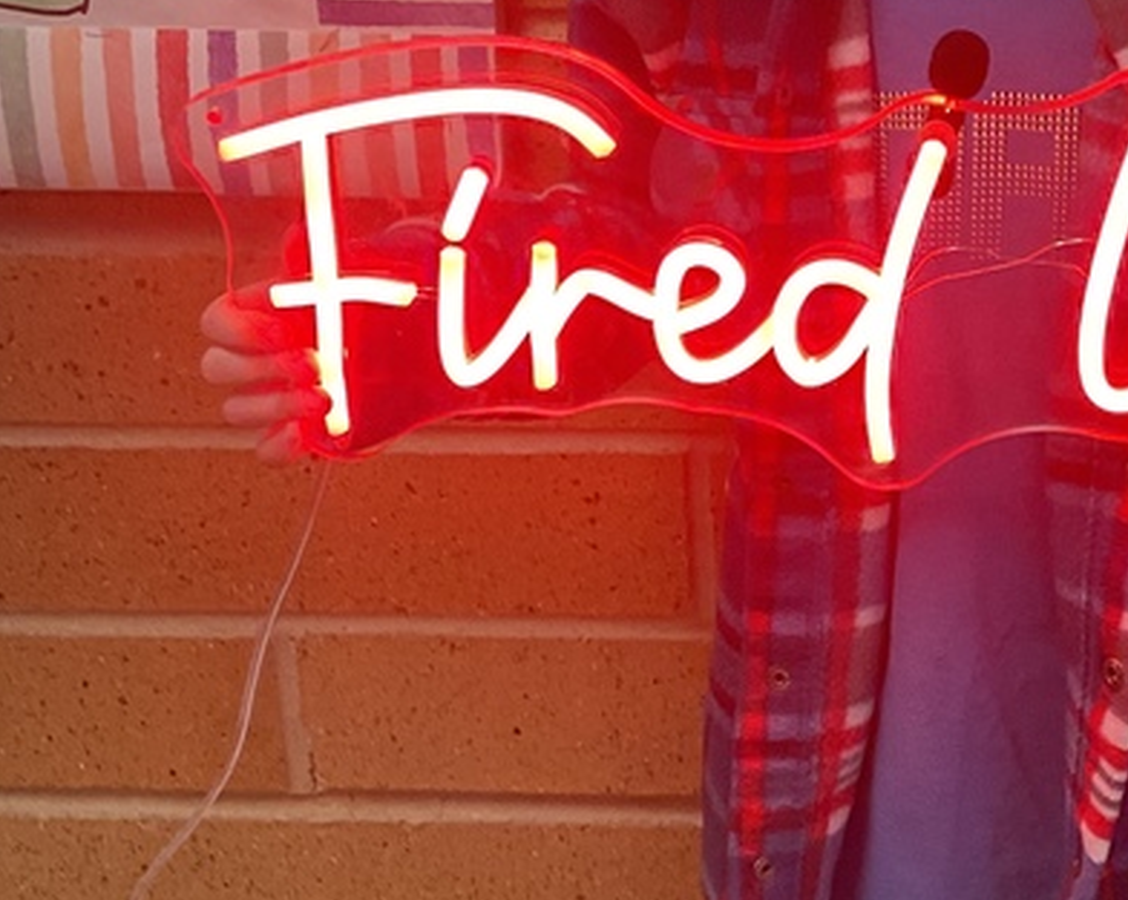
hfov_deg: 24.9
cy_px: 95
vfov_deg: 20.3
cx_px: 1039
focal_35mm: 74
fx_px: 2469
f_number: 1.8
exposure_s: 1/60
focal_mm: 3
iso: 200
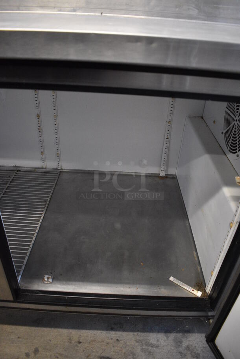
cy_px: 180
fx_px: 270
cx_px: 120
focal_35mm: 27
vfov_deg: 67.3
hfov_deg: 48.0
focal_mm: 18
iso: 2800
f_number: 3.5
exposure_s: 1/125
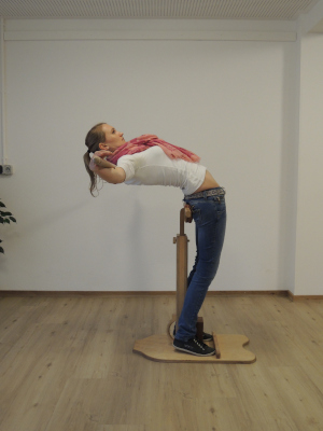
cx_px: 162
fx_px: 435
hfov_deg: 40.7
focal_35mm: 35
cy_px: 216
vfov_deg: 52.6
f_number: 3.2
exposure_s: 1/40
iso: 400
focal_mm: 6.3
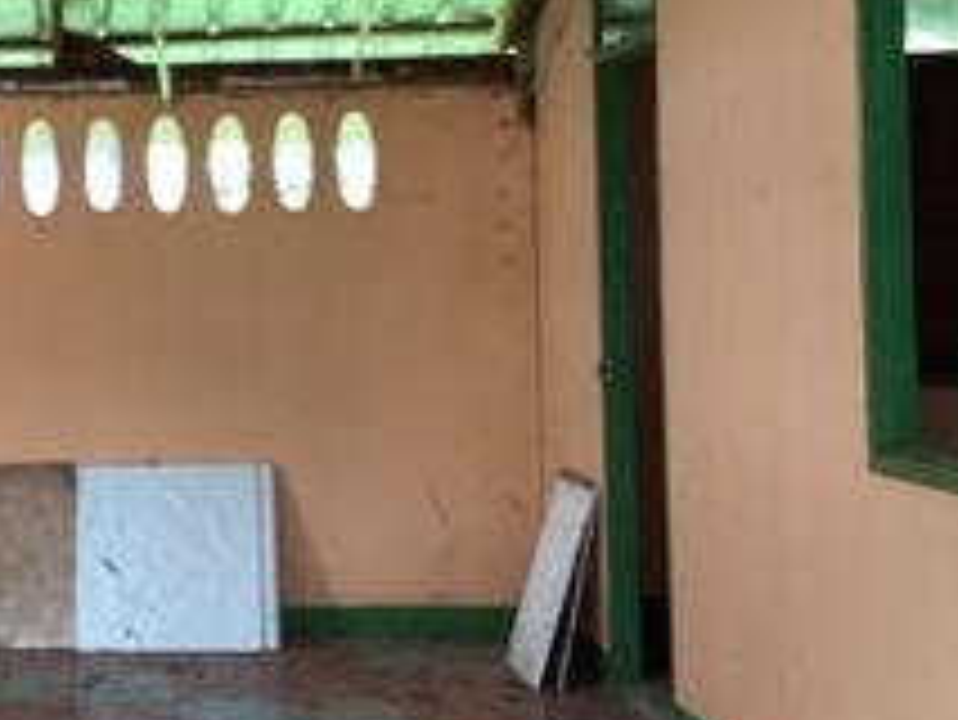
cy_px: 245
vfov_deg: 15.4
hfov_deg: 19.6
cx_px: -76
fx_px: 2658
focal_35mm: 96
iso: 80
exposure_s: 1/60
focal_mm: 3.3
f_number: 2.4
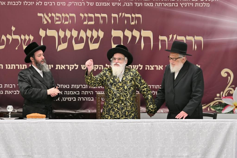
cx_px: 118
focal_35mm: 202
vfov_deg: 6.8
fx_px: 1329
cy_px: 79
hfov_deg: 10.2
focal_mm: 135
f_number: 2.8
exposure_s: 1/250
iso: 160
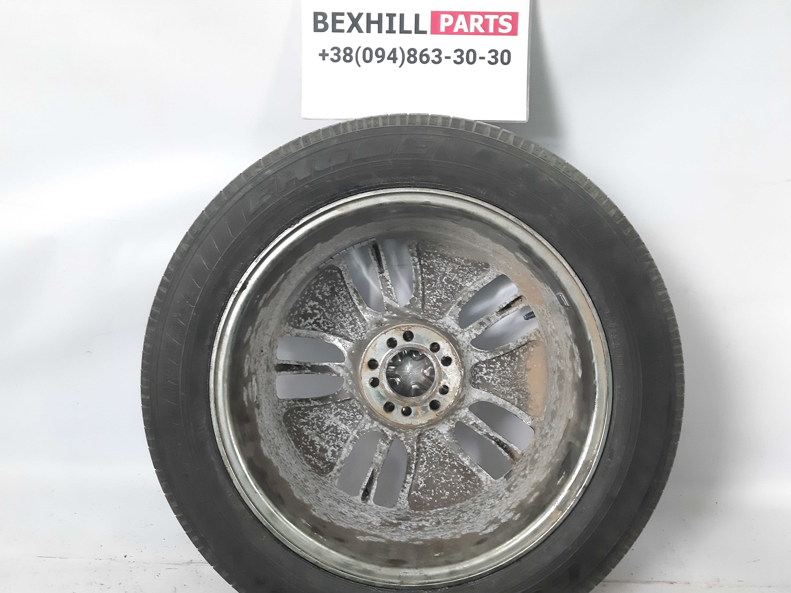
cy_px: 322
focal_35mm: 30
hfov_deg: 60.0
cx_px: 397
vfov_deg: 46.7
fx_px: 685
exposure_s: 1/50
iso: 320
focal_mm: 3.93
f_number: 1.7
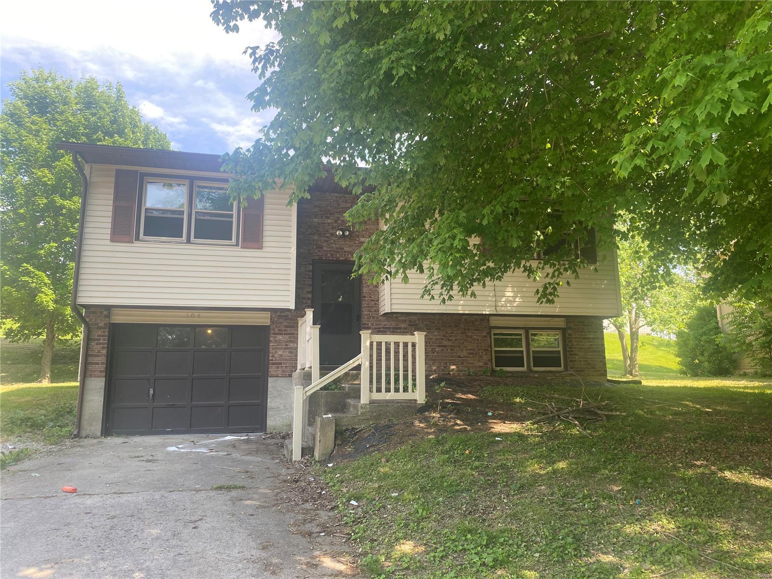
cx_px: 386
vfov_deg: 53.1
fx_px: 580
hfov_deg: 67.3
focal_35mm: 26
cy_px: 290
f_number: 1.8
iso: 32
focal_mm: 4.25
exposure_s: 1/262
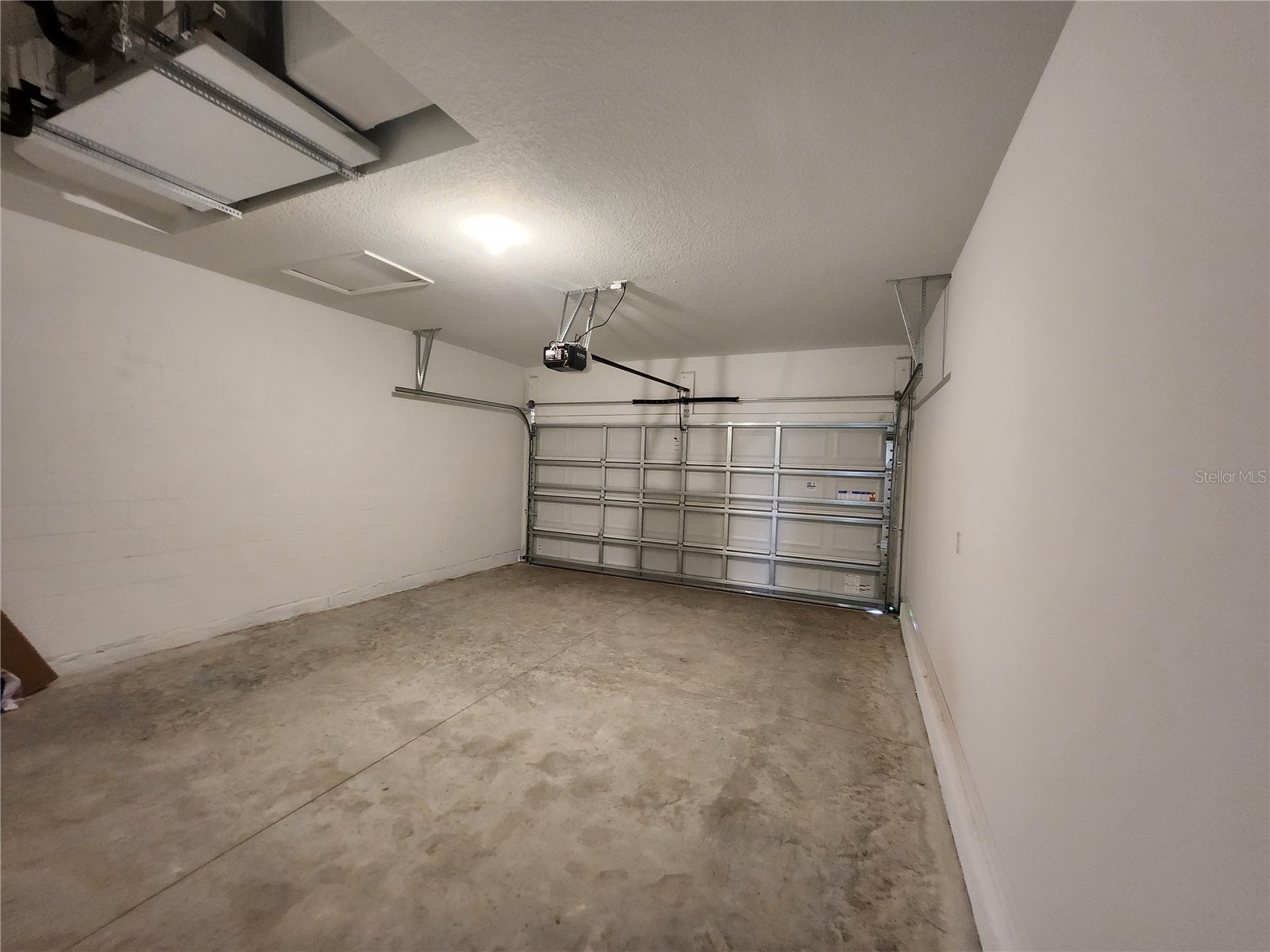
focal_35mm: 13
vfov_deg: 89.9
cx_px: 635
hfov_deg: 106.2
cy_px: 476
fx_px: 477
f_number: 2.2
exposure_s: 1/24
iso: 640
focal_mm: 1.74
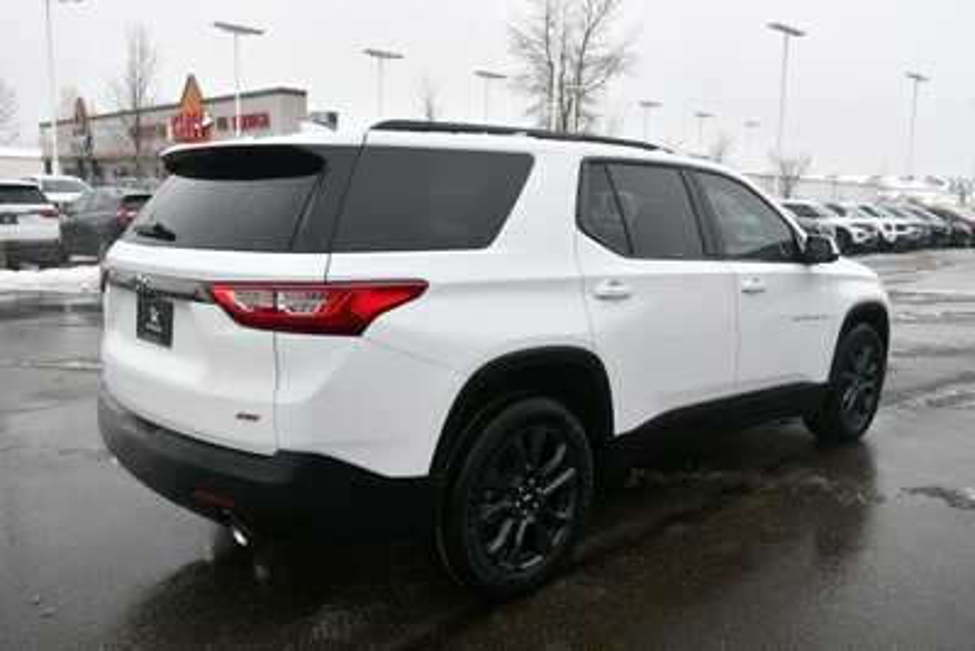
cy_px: 326
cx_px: 488
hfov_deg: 61.9
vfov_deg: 43.6
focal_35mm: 30
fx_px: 813
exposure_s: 1/250
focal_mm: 20
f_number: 7.1
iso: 200
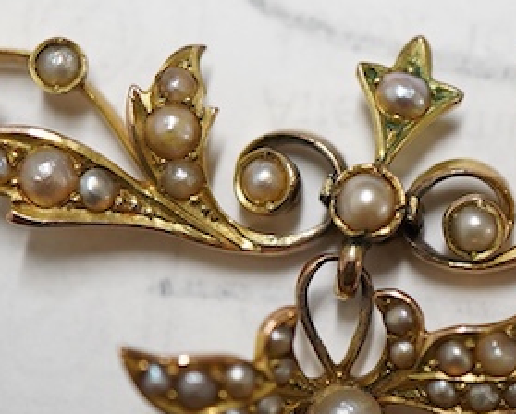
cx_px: 370
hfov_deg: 14.1
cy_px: 238
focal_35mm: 136
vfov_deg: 11.4
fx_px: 2080
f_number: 5
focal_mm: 30
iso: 1000
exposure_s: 1/125
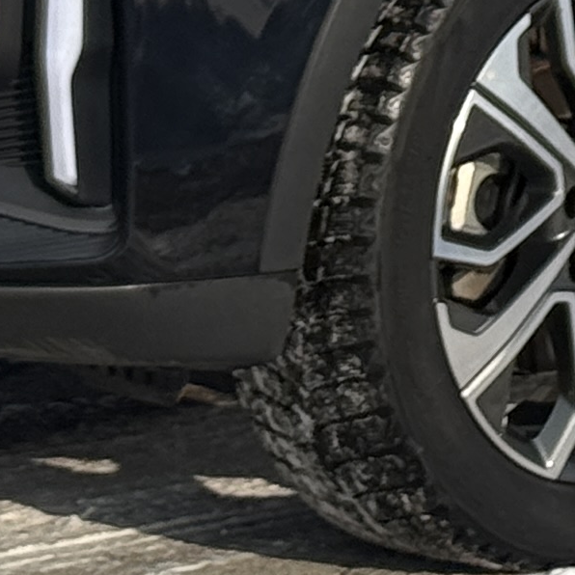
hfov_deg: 6.1
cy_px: -496
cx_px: 606
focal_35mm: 287
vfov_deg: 6.0
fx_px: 5394
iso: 80
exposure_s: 1/4878
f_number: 1.78
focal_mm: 6.76
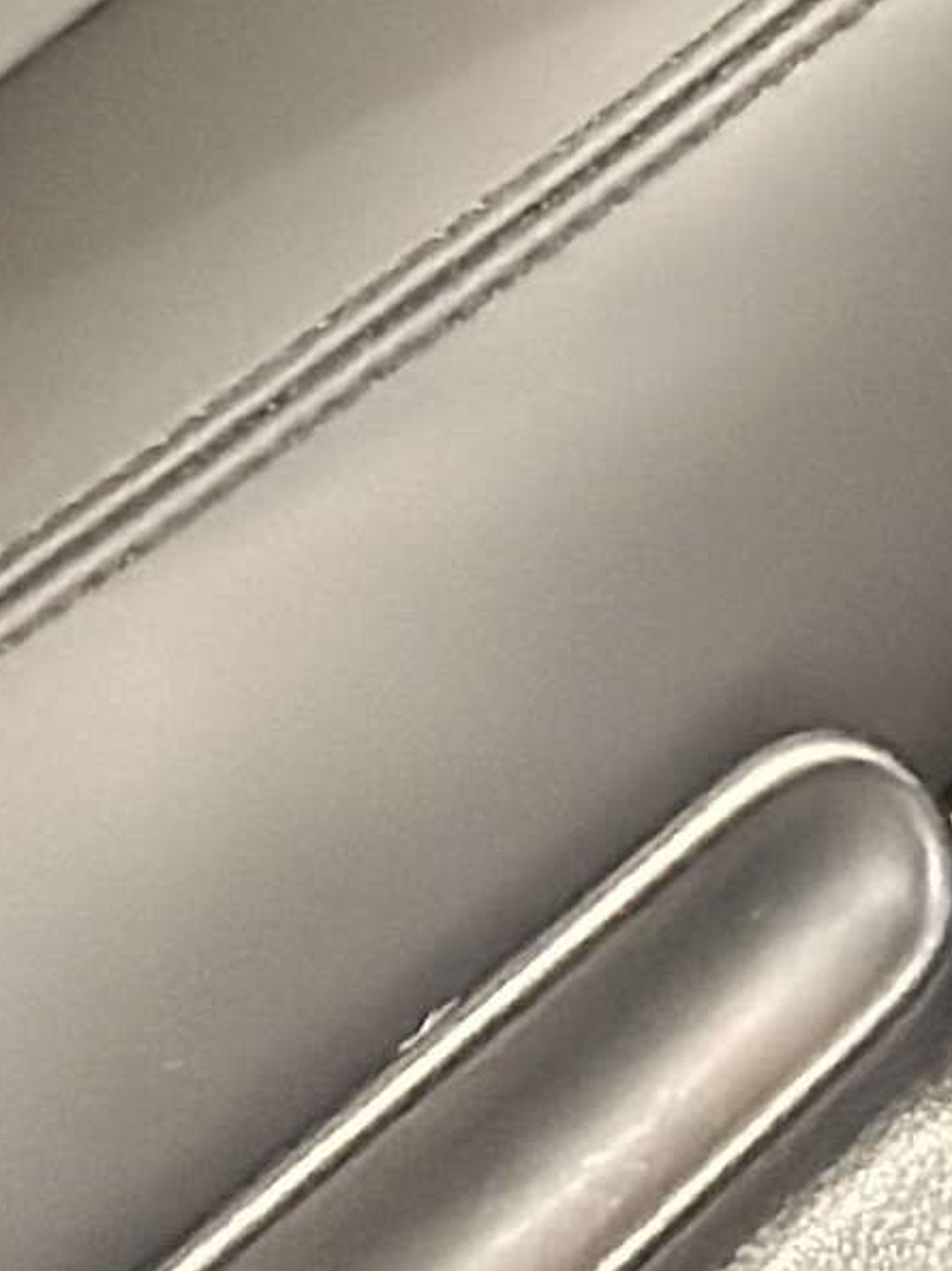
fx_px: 11963
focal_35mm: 326
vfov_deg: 5.8
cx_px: -456
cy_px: -1767
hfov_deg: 4.5
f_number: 1.78
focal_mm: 6.86
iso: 640
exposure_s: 1/33
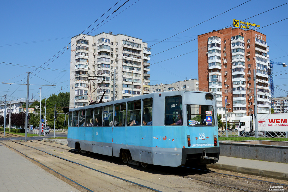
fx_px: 264
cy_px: 96
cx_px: 144
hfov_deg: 57.2
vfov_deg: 40.0
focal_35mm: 33
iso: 200
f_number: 6.3
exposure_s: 1/1000
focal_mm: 22
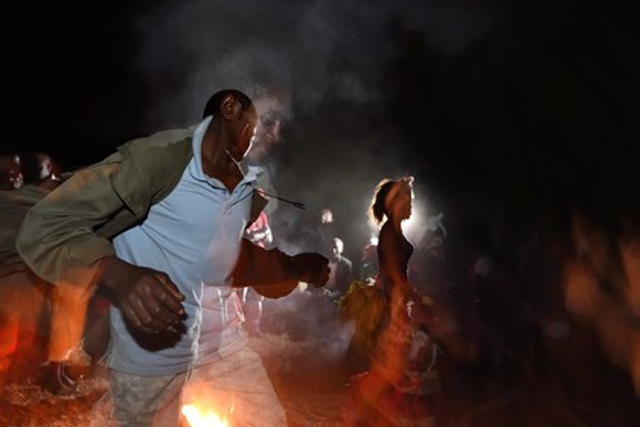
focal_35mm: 24
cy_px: 214
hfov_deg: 73.7
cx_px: 320
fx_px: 427
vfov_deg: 53.1
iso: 3200
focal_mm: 24
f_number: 5.6
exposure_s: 1/2.5
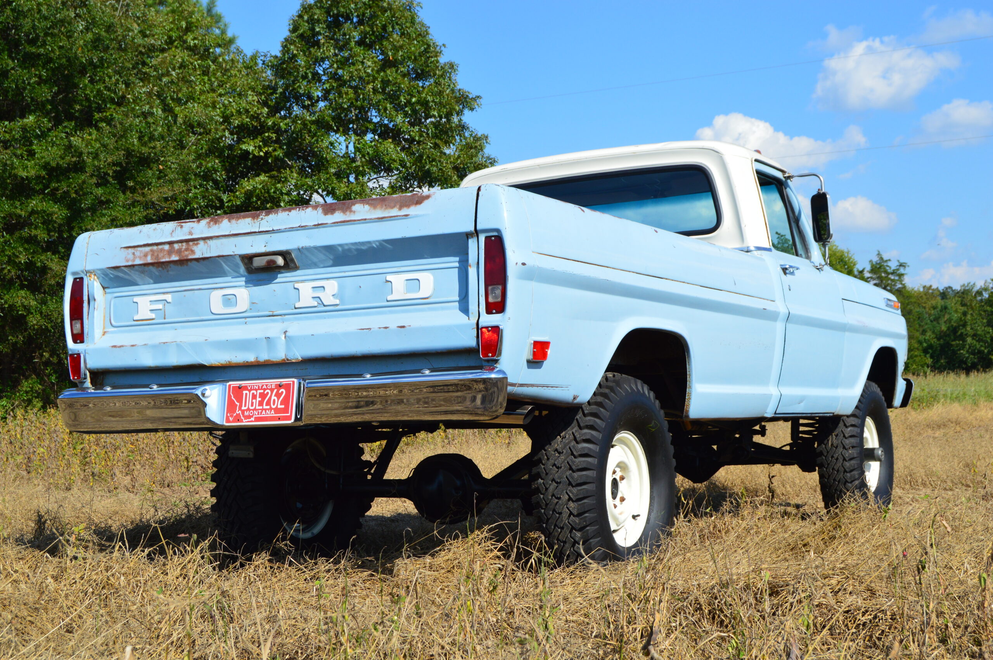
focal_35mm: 52
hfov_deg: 37.9
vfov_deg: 25.7
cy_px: 330
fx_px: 1447
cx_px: 496
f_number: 11
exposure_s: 1/500
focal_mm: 35
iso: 360
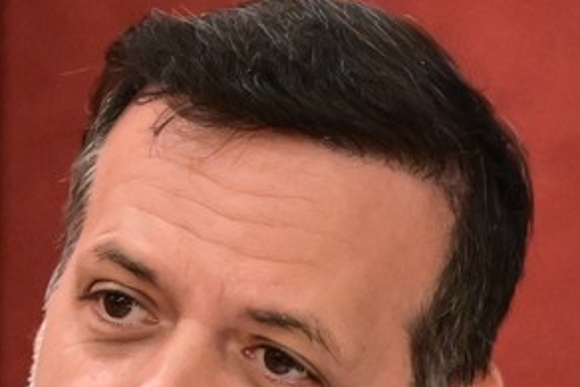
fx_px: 19842
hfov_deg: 1.7
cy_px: 484
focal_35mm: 1231
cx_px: 50
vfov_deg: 1.1
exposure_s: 1/250
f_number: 4
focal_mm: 200
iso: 5000
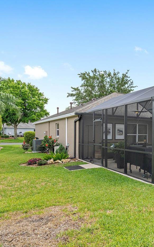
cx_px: 148
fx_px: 189
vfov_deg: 66.0
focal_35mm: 28
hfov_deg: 39.8
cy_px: 135
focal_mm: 16.1
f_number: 8
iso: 500
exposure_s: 1/800
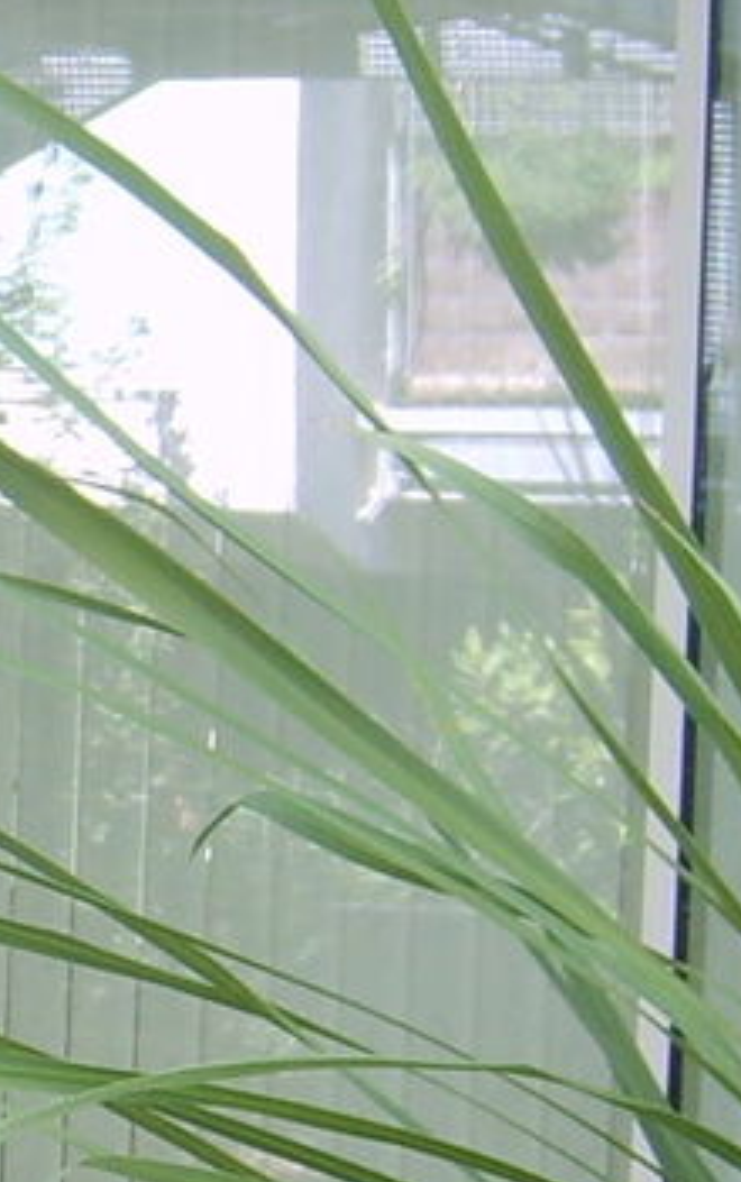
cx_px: -839
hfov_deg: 7.4
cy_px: 1064
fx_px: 5449
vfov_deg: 12.3
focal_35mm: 169
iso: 50
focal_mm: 5.8
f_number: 2.8
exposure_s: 1/45
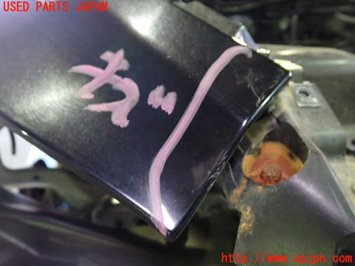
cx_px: 178
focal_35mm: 30
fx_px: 308
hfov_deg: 60.0
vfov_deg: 46.8
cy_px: 133
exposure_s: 1/13
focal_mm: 5.4
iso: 800
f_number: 2.3
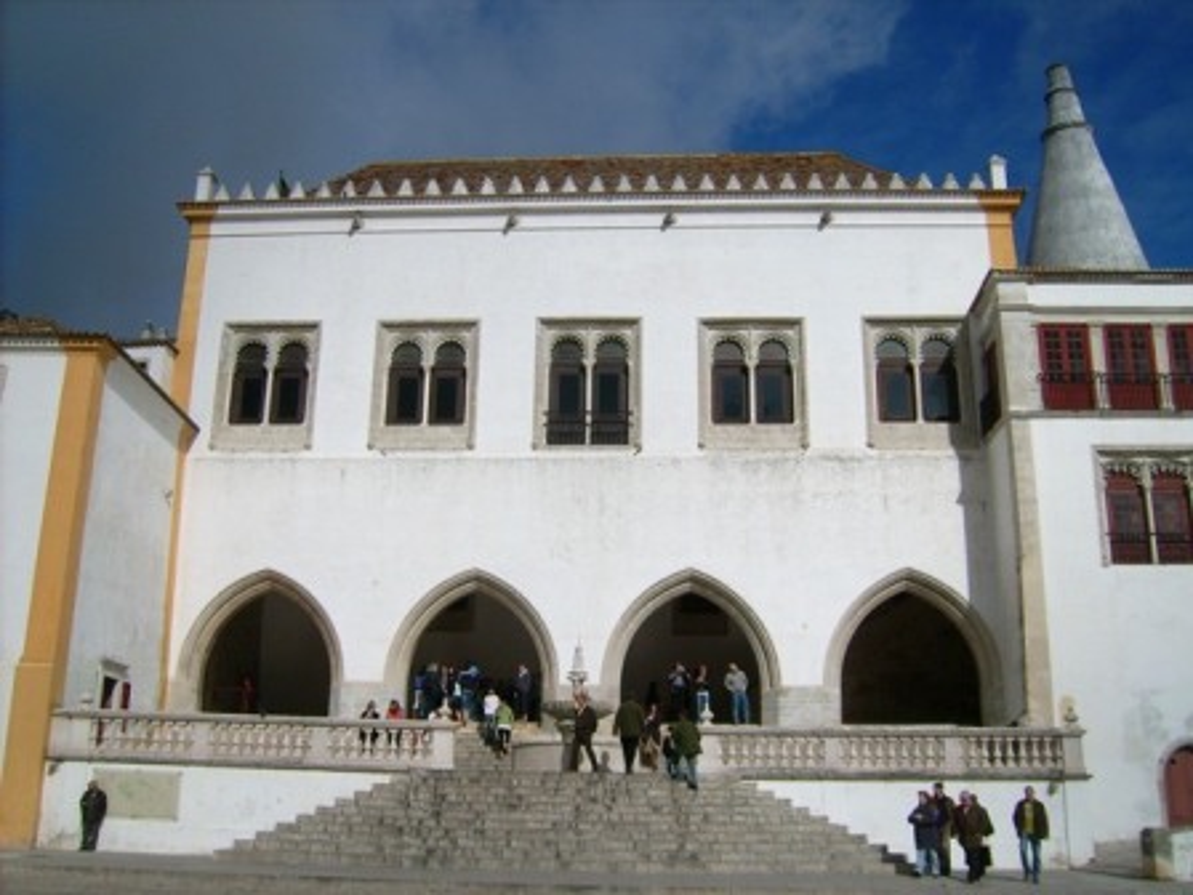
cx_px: 596
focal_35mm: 35
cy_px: 448
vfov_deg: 40.7
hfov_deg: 52.6
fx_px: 1206
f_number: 5.8
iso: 50
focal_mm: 5.95
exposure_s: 1/1413
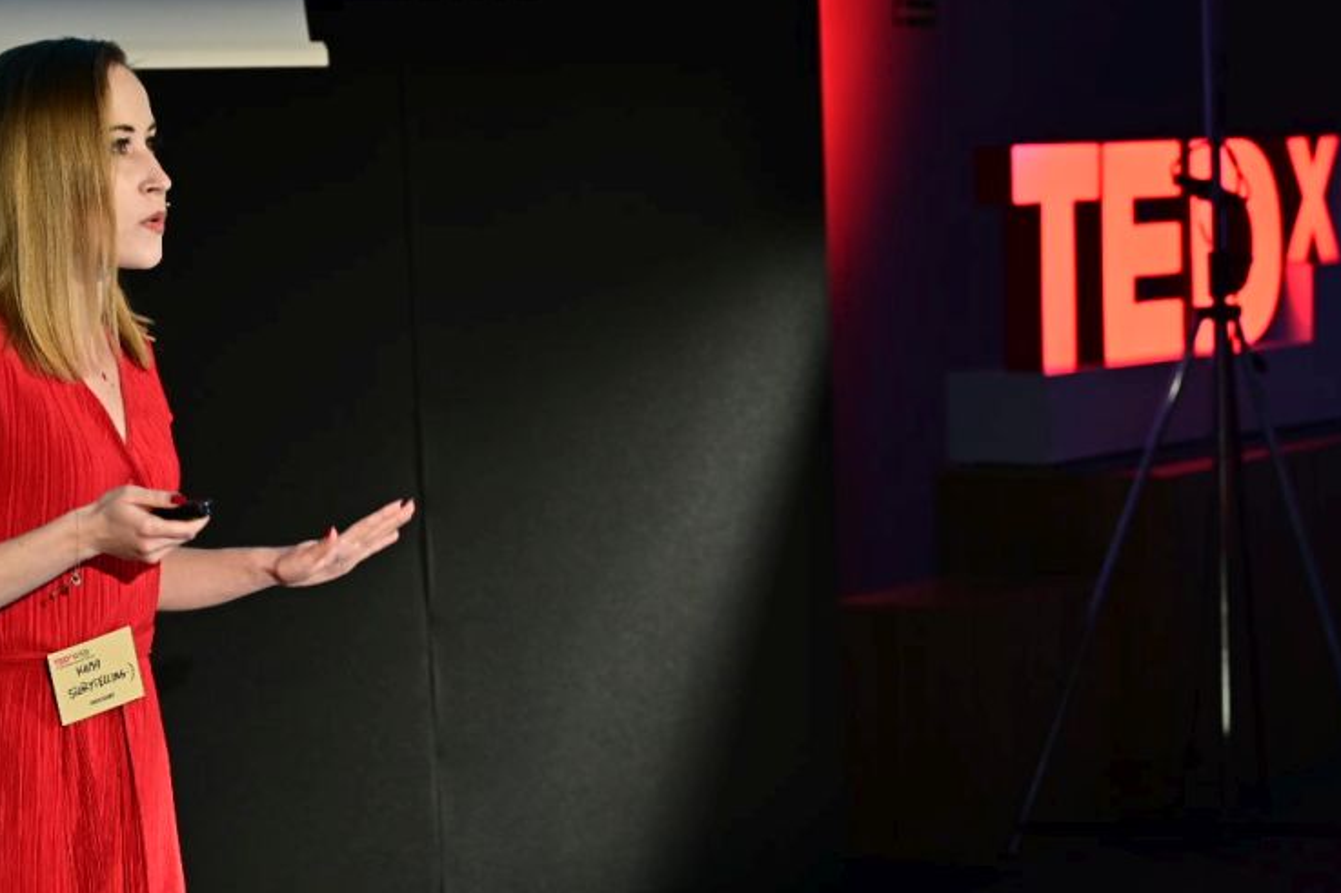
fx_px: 4245
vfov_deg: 12.0
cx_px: 702
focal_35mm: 114
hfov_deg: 17.9
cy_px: 544
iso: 1250
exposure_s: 1/80
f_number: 4
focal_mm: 70
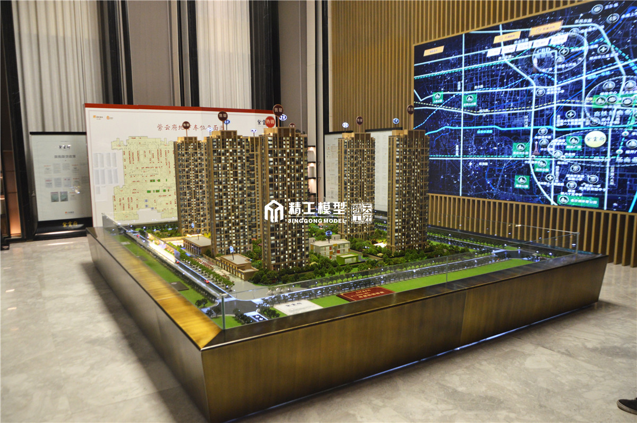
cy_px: 212
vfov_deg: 47.8
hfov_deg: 67.4
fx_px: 477
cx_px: 318
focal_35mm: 27
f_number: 3.5
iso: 800
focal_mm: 18
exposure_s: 1/60
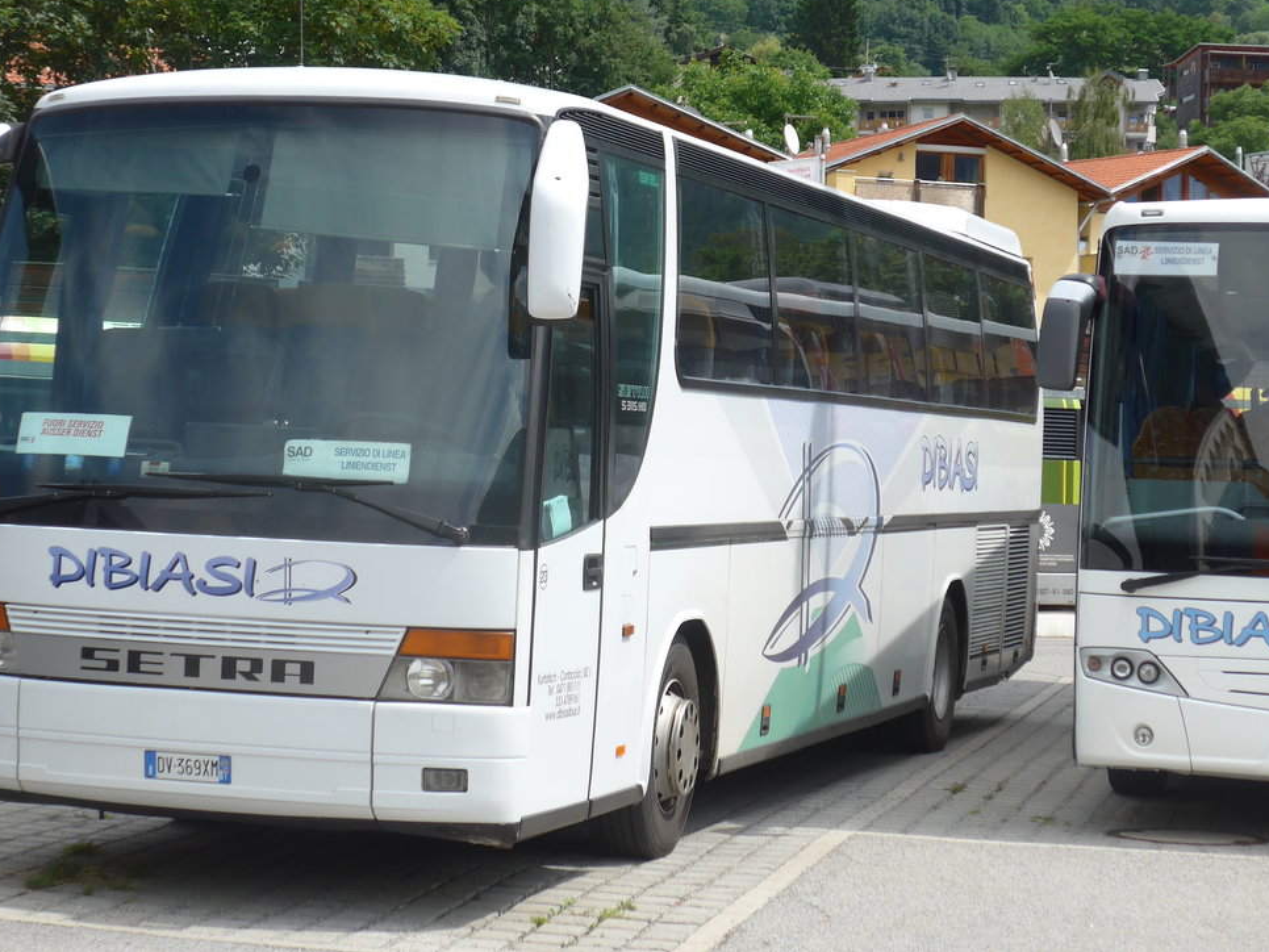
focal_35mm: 92
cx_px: 579
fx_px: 3373
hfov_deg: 21.3
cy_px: 362
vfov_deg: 16.0
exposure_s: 1/500
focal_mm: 15
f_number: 4.2
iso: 80
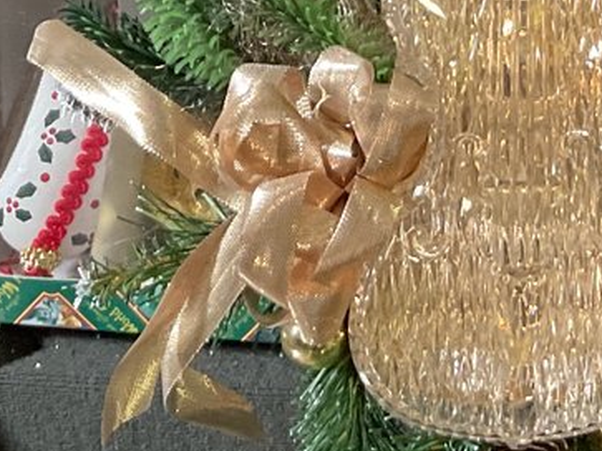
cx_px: 719
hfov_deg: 15.7
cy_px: -347
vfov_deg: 11.4
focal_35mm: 121
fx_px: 2104
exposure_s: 1/60
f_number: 1.8
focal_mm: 3
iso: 160
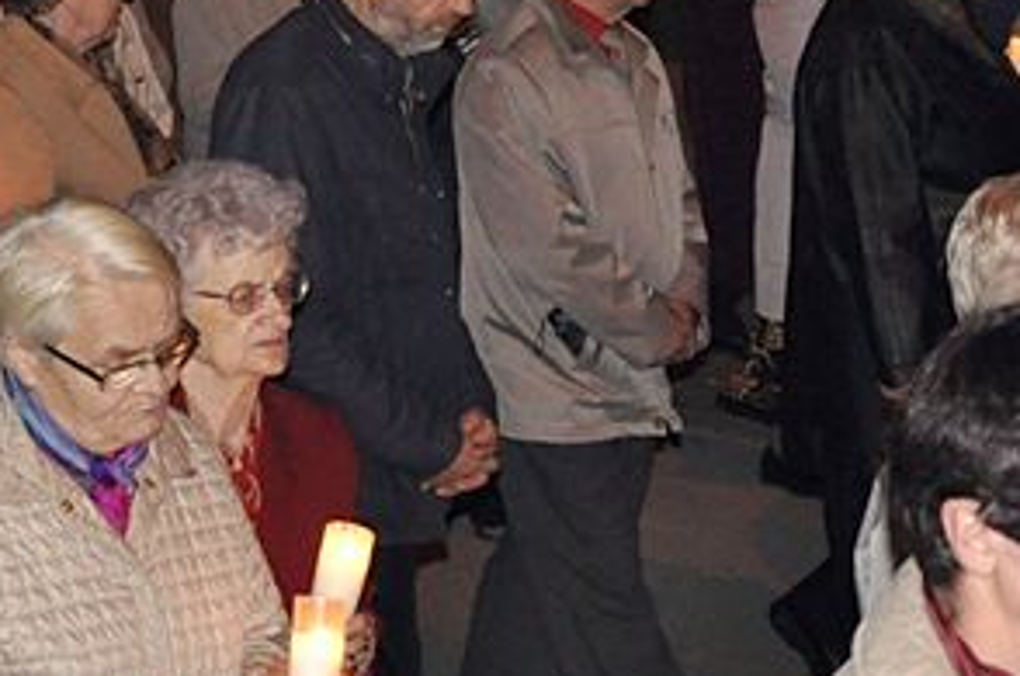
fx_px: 3932
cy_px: 373
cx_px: 385
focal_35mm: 139
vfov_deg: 9.8
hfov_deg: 14.8
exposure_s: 1/60
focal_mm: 32
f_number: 5
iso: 2000
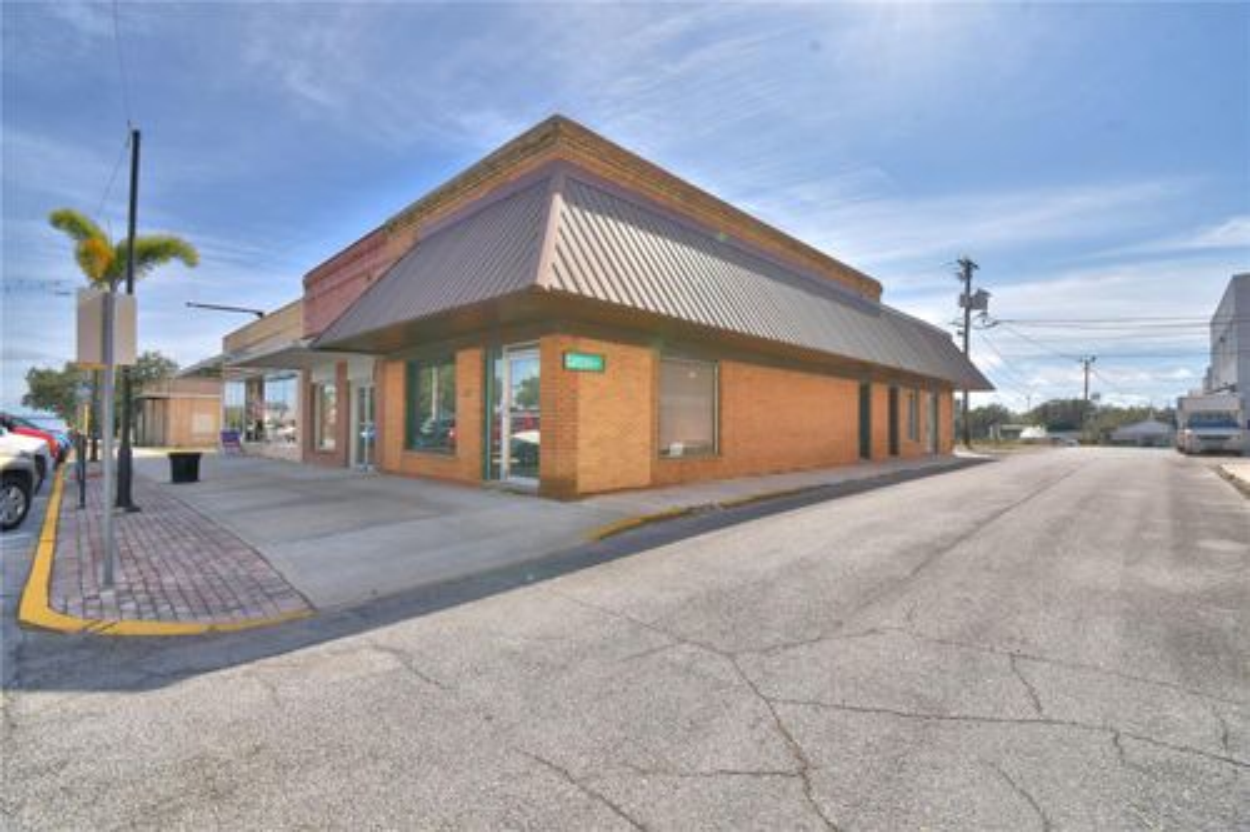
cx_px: 625
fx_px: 521
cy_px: 416
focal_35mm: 15
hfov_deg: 100.4
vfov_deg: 77.3
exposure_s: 1/250
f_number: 13
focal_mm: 10
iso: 100
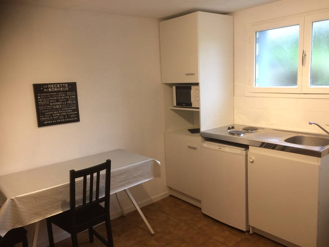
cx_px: 164
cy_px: 124
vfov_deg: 48.2
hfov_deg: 61.7
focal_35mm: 29
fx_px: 276
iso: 50
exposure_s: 1/33
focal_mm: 4.15
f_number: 2.2
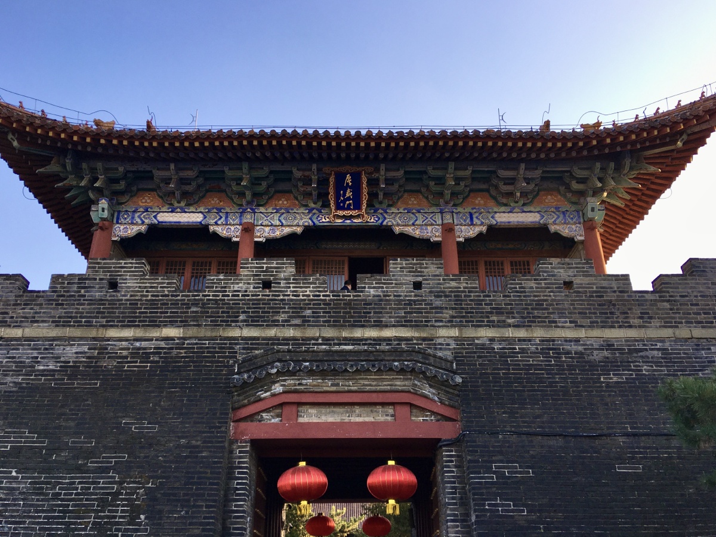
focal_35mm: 29
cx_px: 358
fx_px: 600
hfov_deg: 61.7
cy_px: 268
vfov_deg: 48.2
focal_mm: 4.15
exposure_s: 1/223
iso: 25
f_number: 2.2
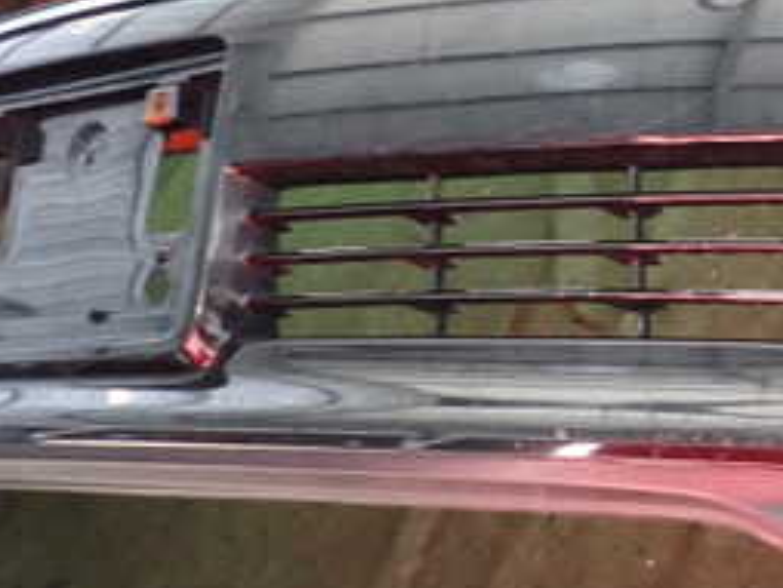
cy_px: 169
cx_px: 872
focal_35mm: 59
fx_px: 1336
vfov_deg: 24.7
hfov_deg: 29.3
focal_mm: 4.5
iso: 200
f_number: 2
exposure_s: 1/50
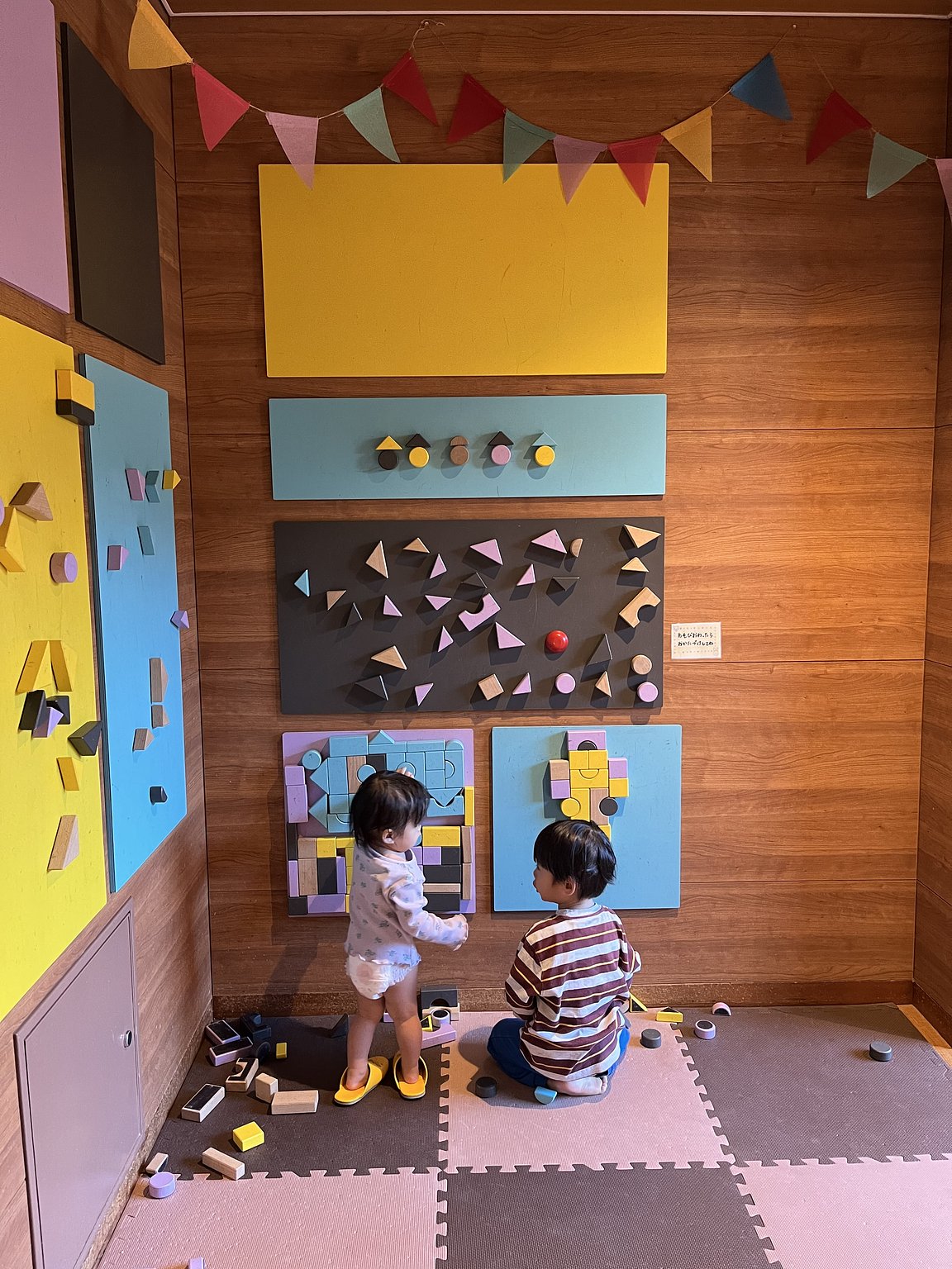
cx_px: 476
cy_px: 634
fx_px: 953
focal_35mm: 26
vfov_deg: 67.3
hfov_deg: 53.1
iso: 250
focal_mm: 5.1
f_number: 1.6
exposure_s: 1/60
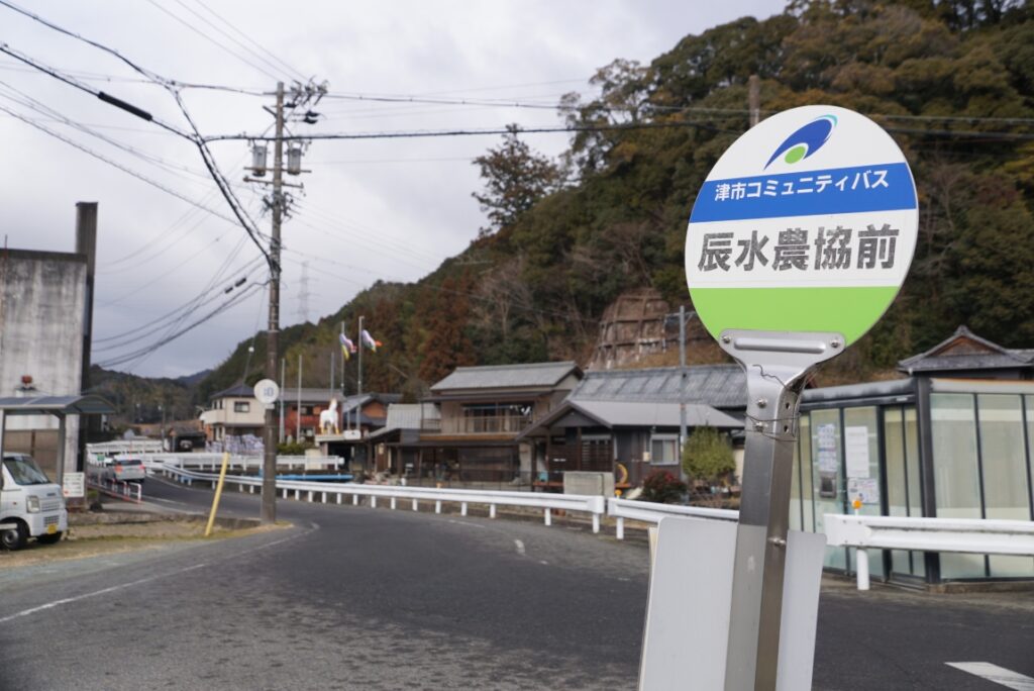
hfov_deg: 49.5
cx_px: 517
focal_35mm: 39
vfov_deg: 34.3
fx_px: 1121
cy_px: 346
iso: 100
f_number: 7.1
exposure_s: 1/200
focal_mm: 26
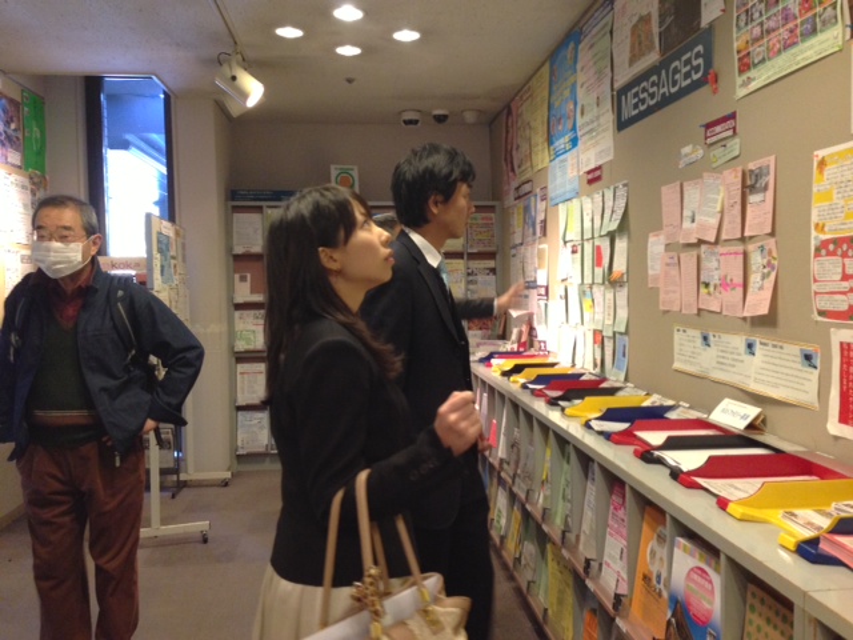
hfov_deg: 55.4
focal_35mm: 33
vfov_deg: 42.9
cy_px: 320
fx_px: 813
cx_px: 426
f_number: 2.4
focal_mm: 4.13
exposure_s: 1/20
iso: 250
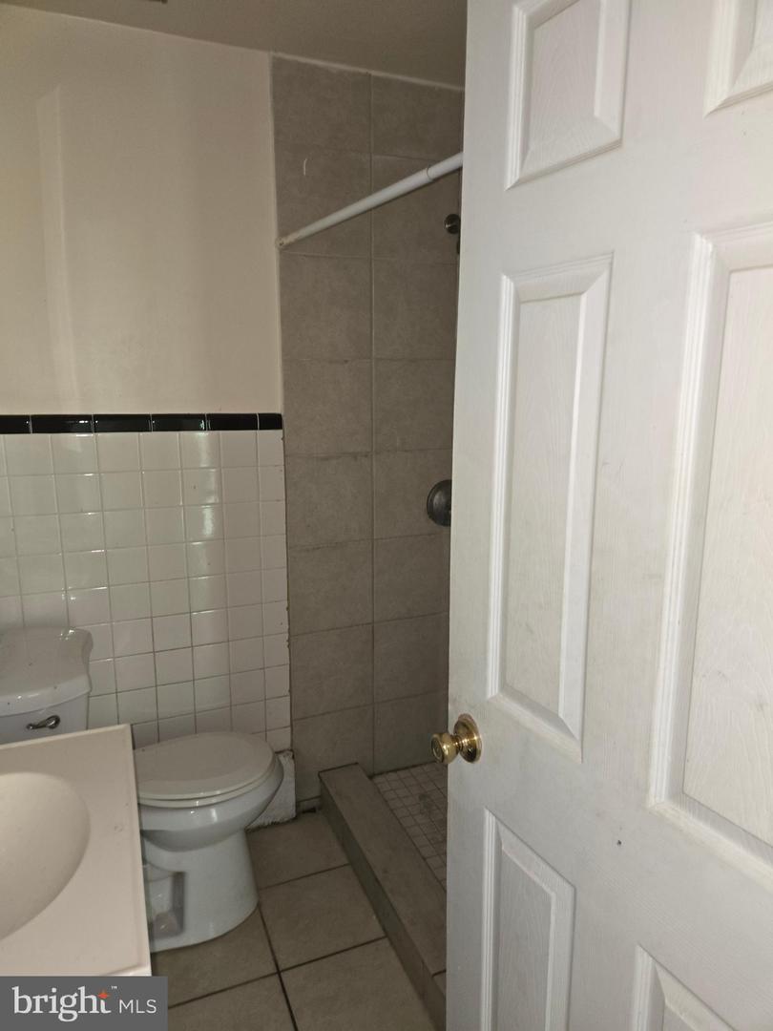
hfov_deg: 58.9
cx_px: 386
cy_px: 516
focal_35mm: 23
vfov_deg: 73.9
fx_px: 685
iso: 250
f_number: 1.8
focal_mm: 5.4
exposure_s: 1/12.1
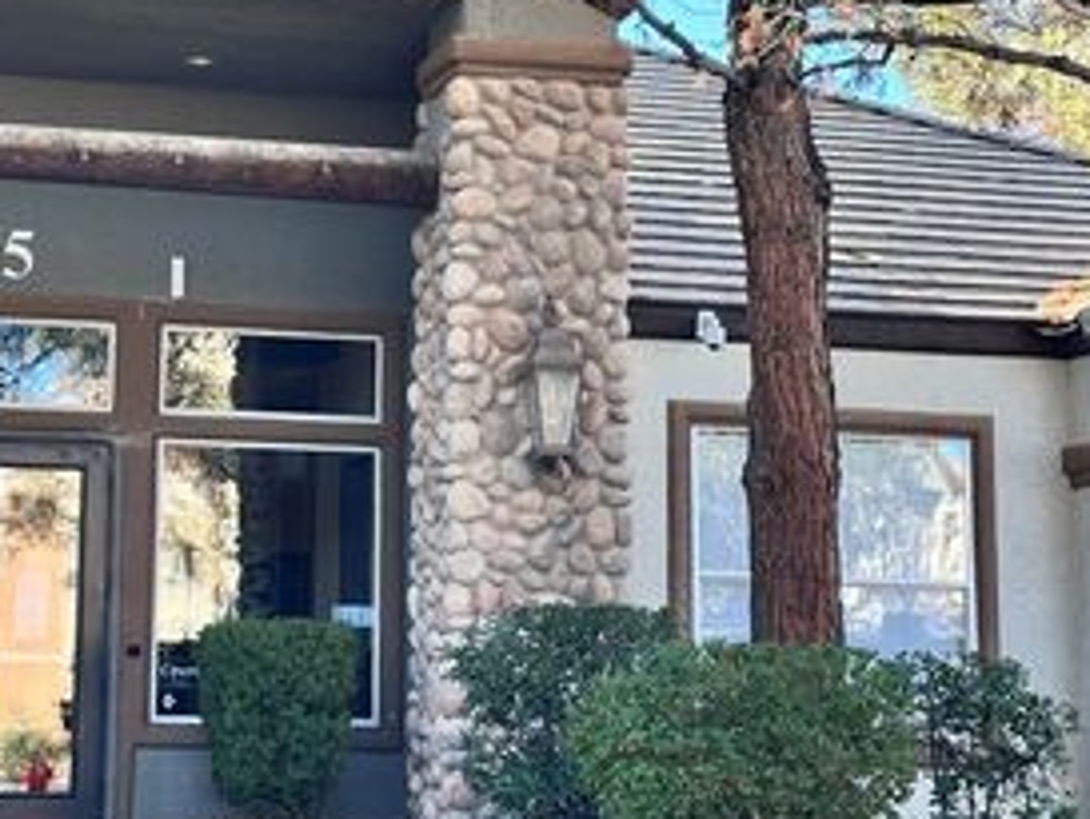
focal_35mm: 88
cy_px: 182
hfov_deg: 22.1
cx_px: 315
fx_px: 2772
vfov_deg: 16.7
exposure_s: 1/491
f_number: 1.78
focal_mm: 6.86
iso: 64
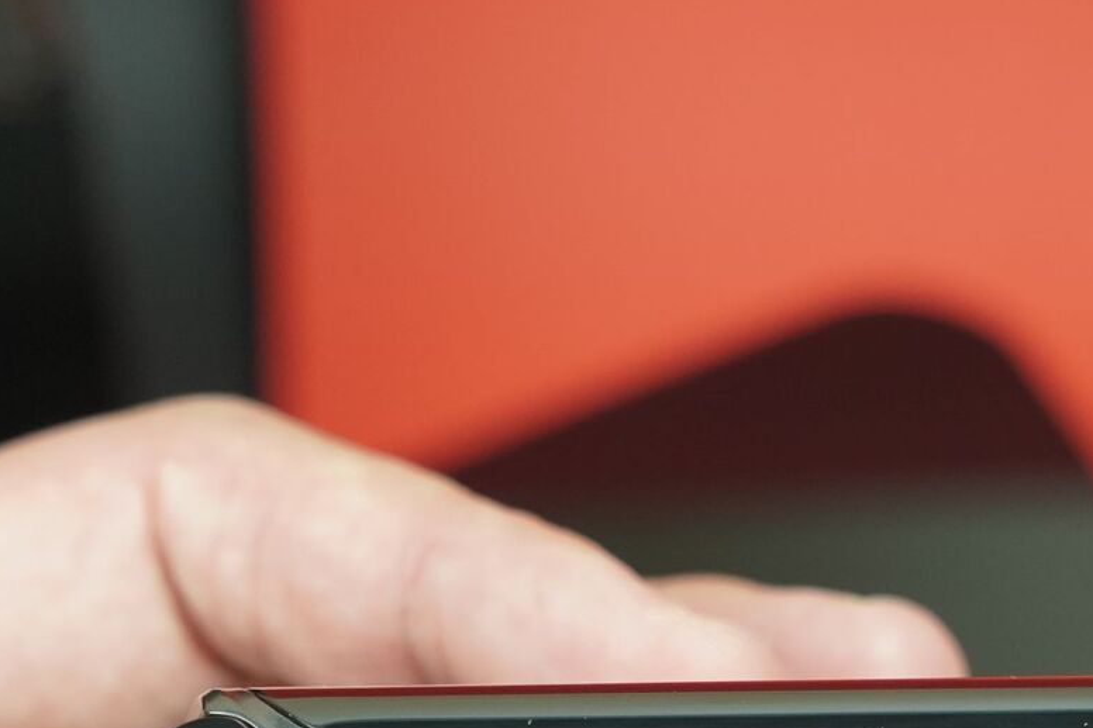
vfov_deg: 13.4
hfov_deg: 20.5
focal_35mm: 99
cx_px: 785
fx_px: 3005
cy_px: 873
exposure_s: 1/200
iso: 1600
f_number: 5.6
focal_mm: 40
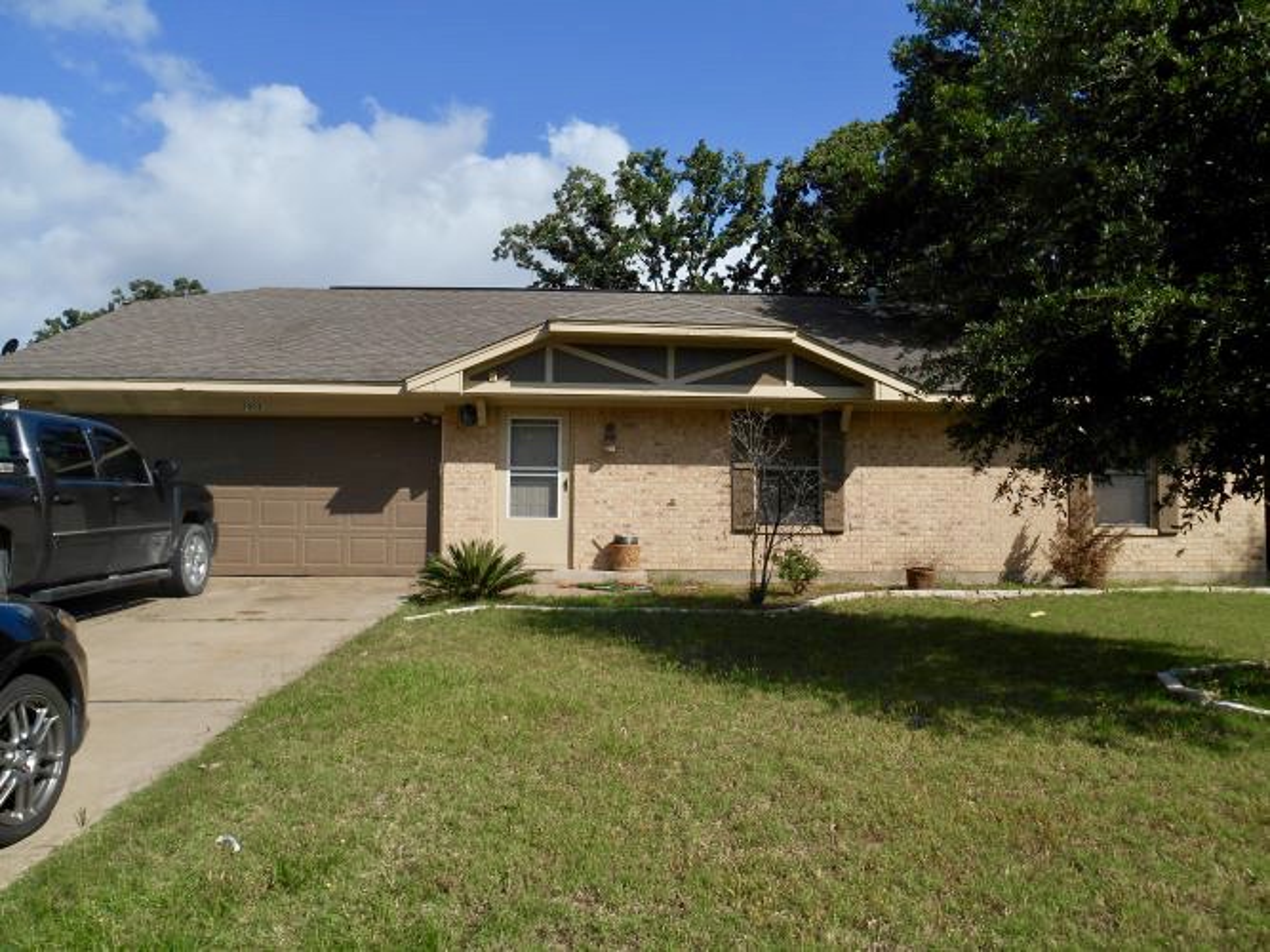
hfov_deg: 67.3
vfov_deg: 53.0
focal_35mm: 26
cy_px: 476
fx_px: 954
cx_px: 635
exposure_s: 1/1250
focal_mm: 4.7
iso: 80
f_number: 3.4
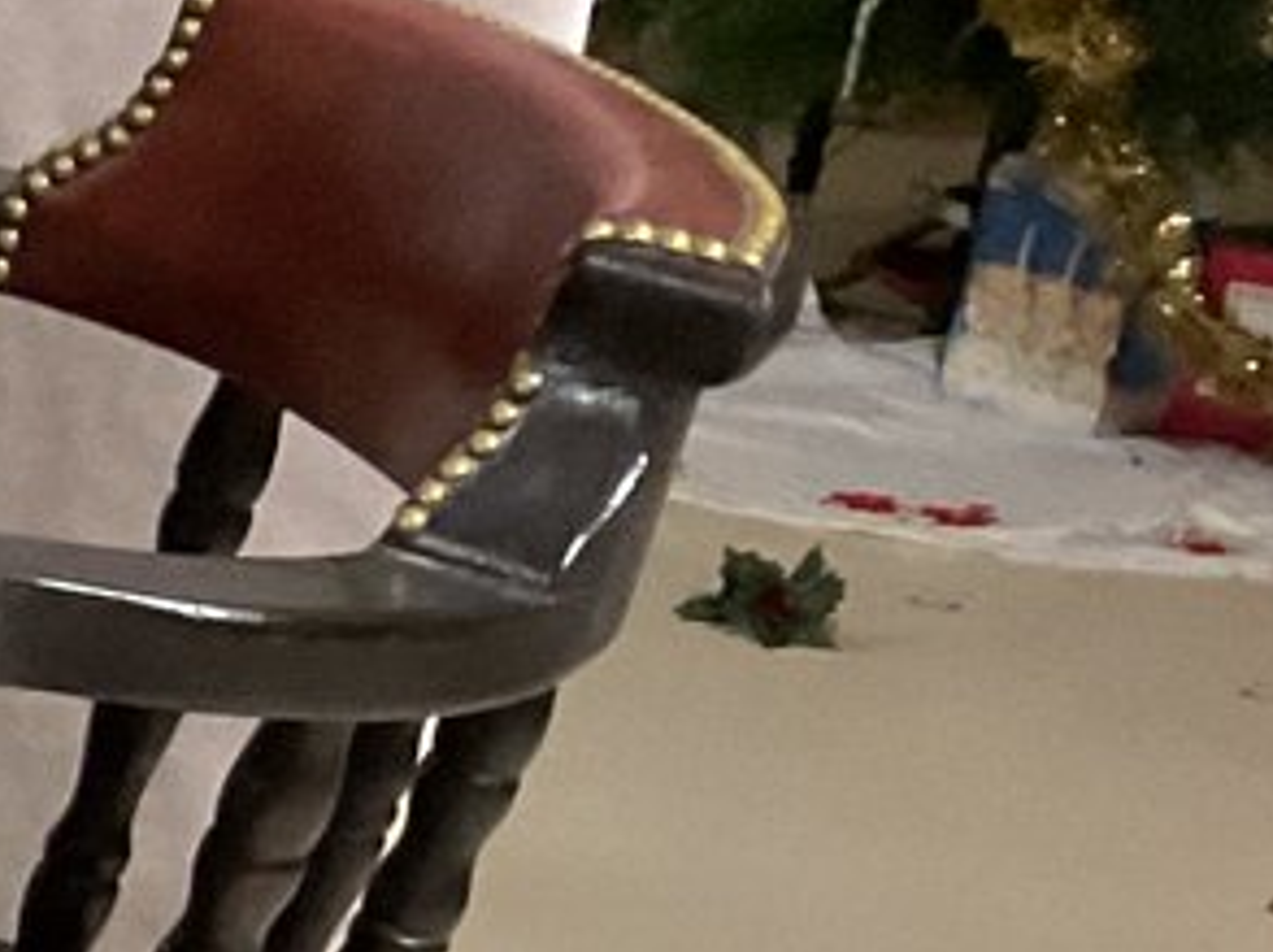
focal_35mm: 150
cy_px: 1550
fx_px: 5509
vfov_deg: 9.5
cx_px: -1953
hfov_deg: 10.8
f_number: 1.8
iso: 200
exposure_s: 1/40
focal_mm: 3
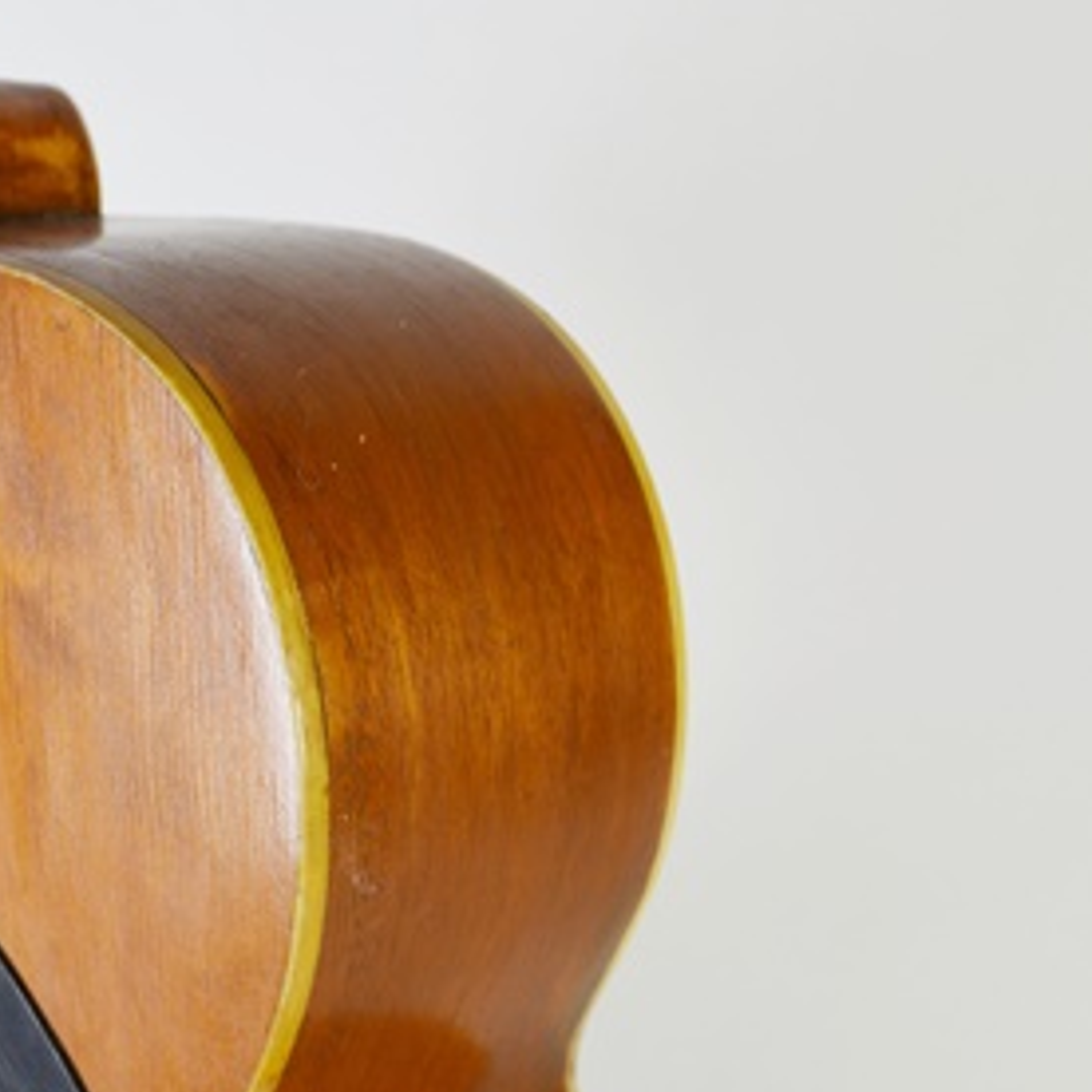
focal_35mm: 61
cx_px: 439
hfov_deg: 28.1
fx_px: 2177
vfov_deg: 28.1
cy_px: 681
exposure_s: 1/80
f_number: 4.5
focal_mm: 22
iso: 400
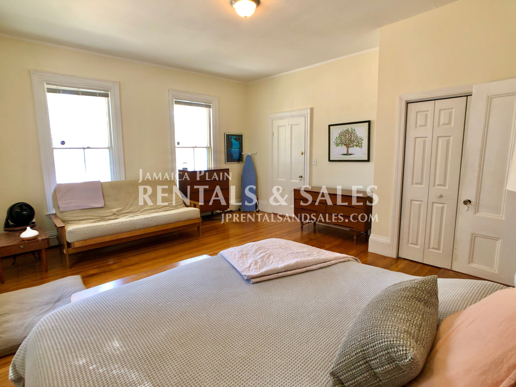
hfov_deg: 63.4
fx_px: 417
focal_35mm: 28
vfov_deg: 49.7
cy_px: 194
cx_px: 258
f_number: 1.8
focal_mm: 3.99
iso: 80
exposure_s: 1/30
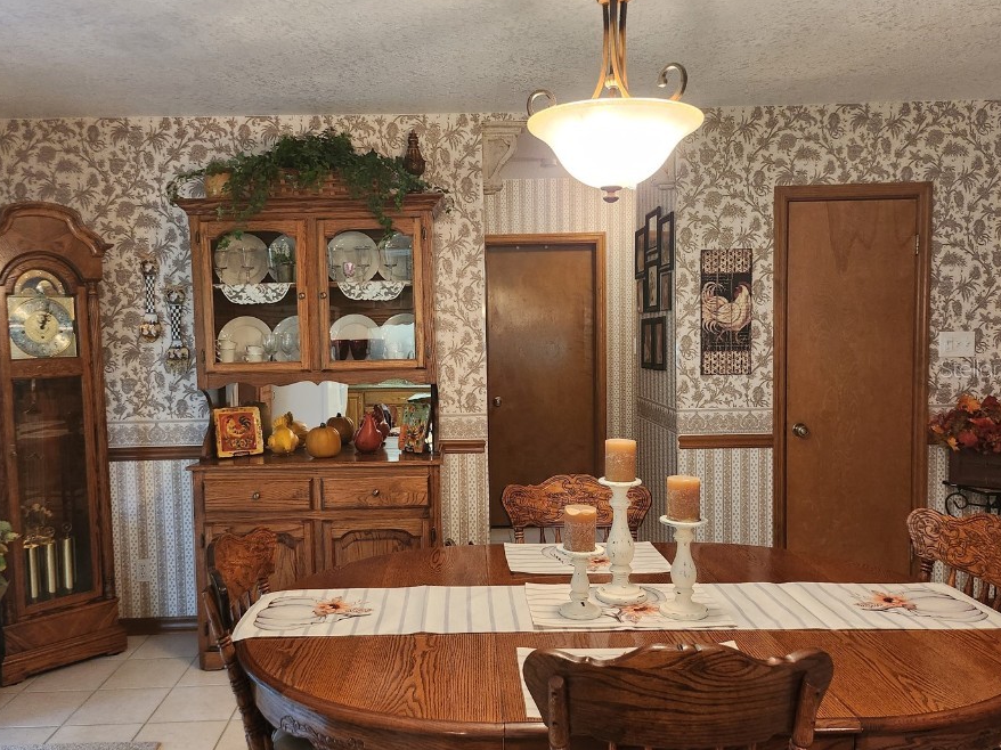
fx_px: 809
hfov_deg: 63.4
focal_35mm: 28
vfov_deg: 49.7
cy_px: 368
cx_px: 464
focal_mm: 5
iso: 500
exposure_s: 1/120
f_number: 1.8
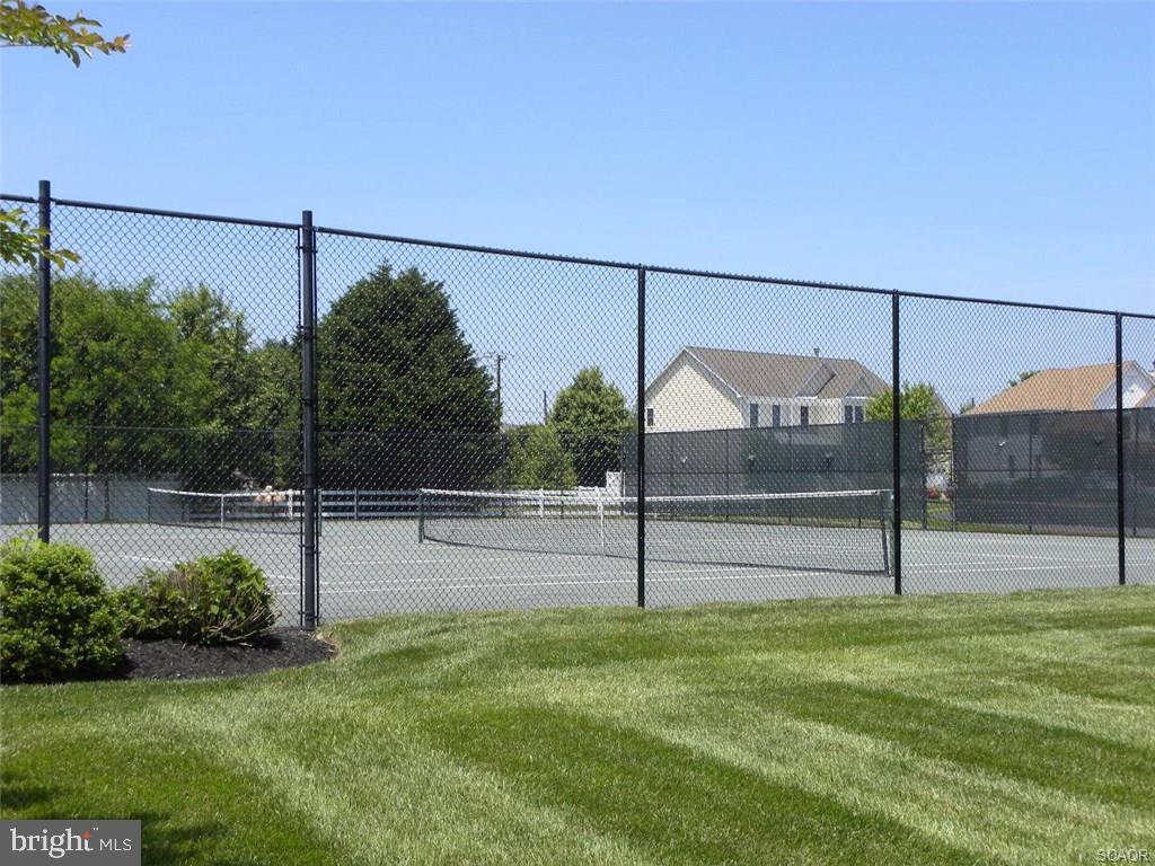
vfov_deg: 31.5
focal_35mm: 46
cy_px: 433
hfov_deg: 41.2
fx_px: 1535
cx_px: 578
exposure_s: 1/376
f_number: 5
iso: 91
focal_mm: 8.2
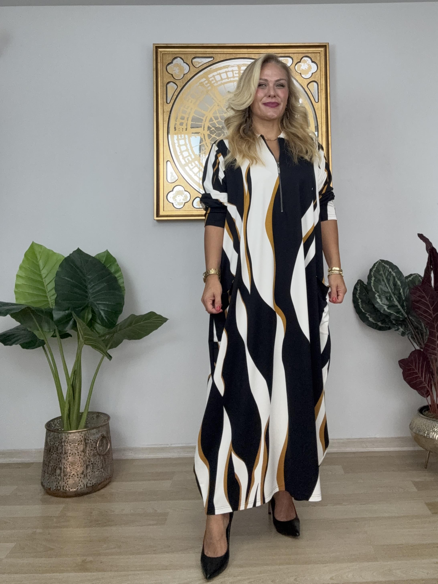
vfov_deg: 73.9
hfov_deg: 58.9
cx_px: 219
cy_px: 292
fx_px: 388
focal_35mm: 23
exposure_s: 1/121
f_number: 1.9
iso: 64
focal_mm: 2.69
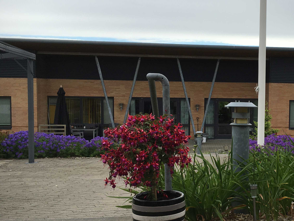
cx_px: 259
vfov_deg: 28.0
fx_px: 442
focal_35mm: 52
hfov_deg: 34.9
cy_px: 119
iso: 25
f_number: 2.2
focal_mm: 4.15
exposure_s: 1/641
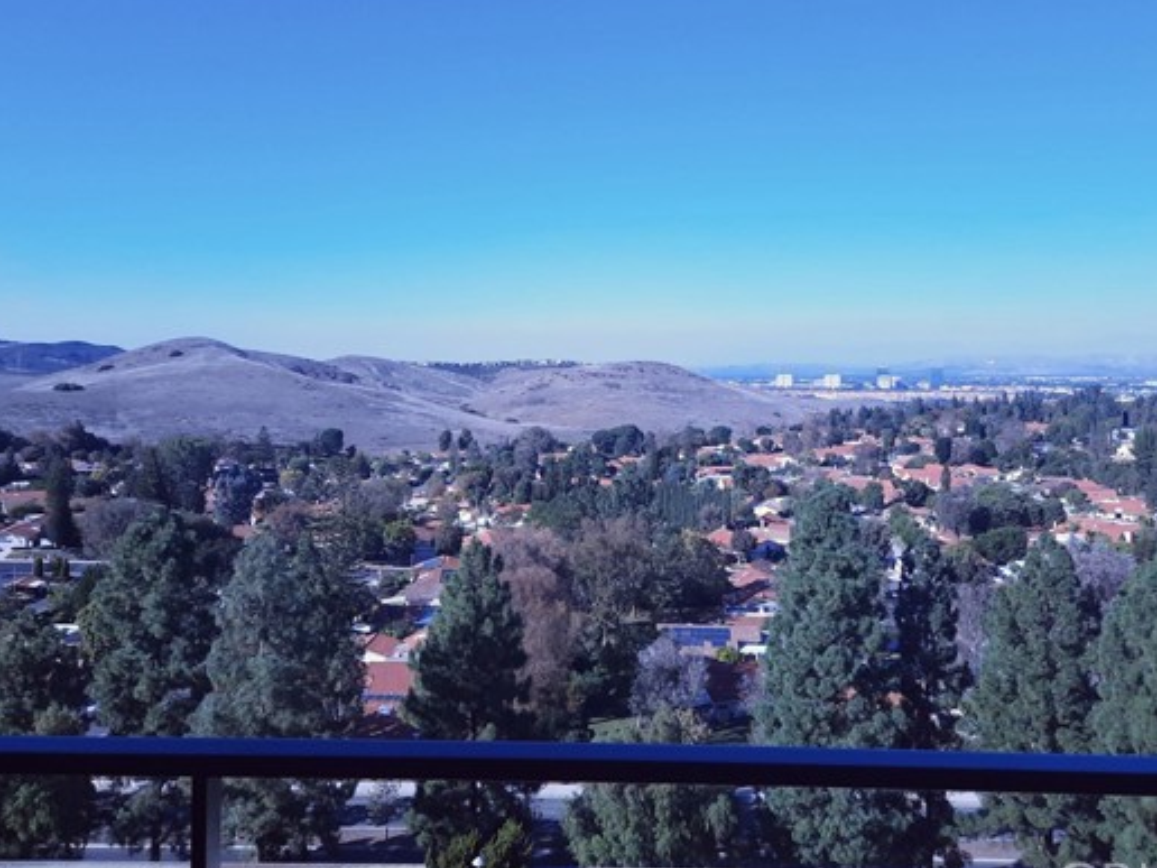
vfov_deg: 45.3
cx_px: 603
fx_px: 1036
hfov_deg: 58.3
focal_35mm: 31
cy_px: 377
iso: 400
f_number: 2
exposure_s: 1/5618
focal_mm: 4.6
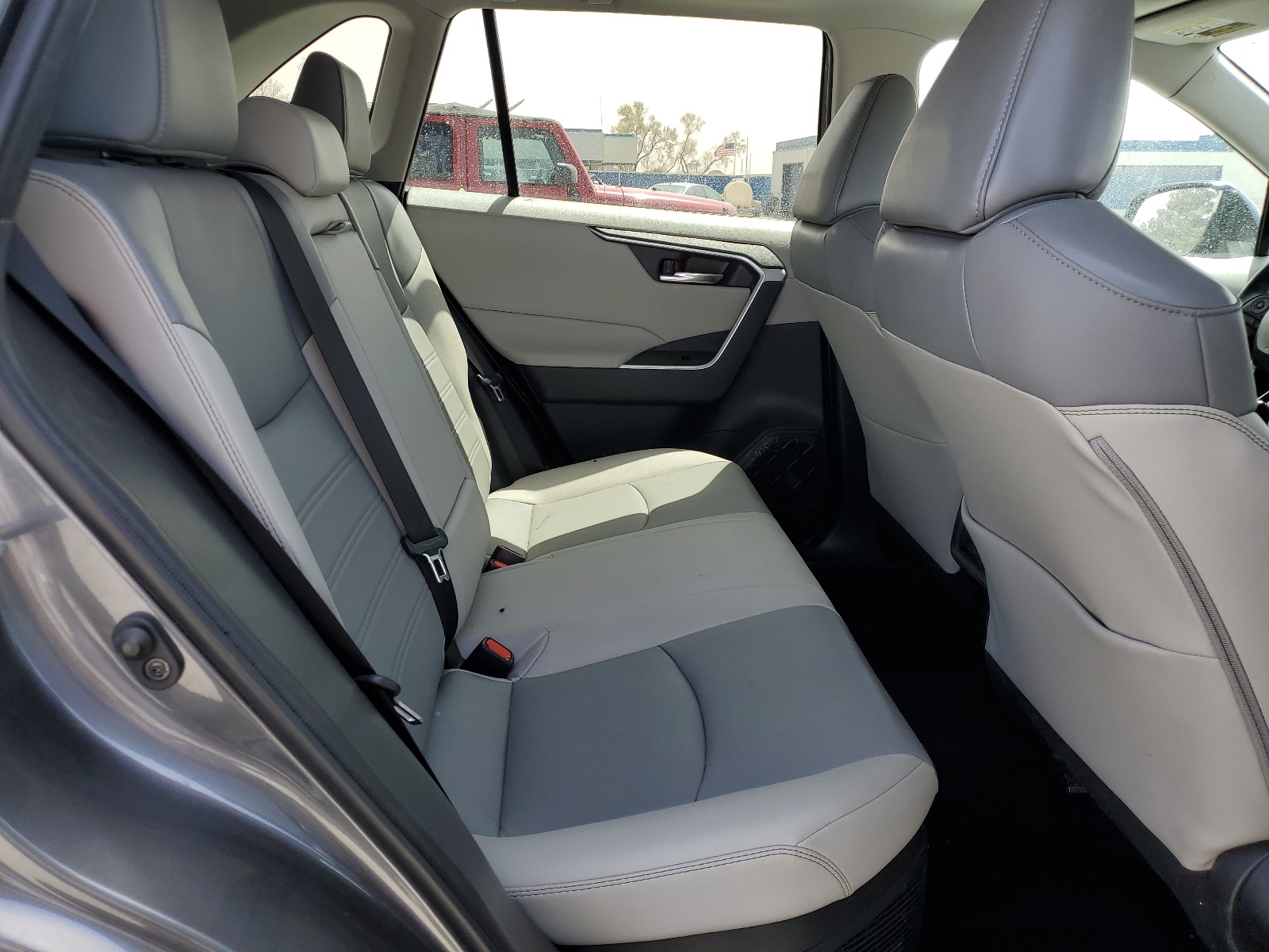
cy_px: 476
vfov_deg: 53.1
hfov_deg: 67.3
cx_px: 634
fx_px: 953
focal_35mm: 26
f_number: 1.5
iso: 50
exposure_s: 1/435
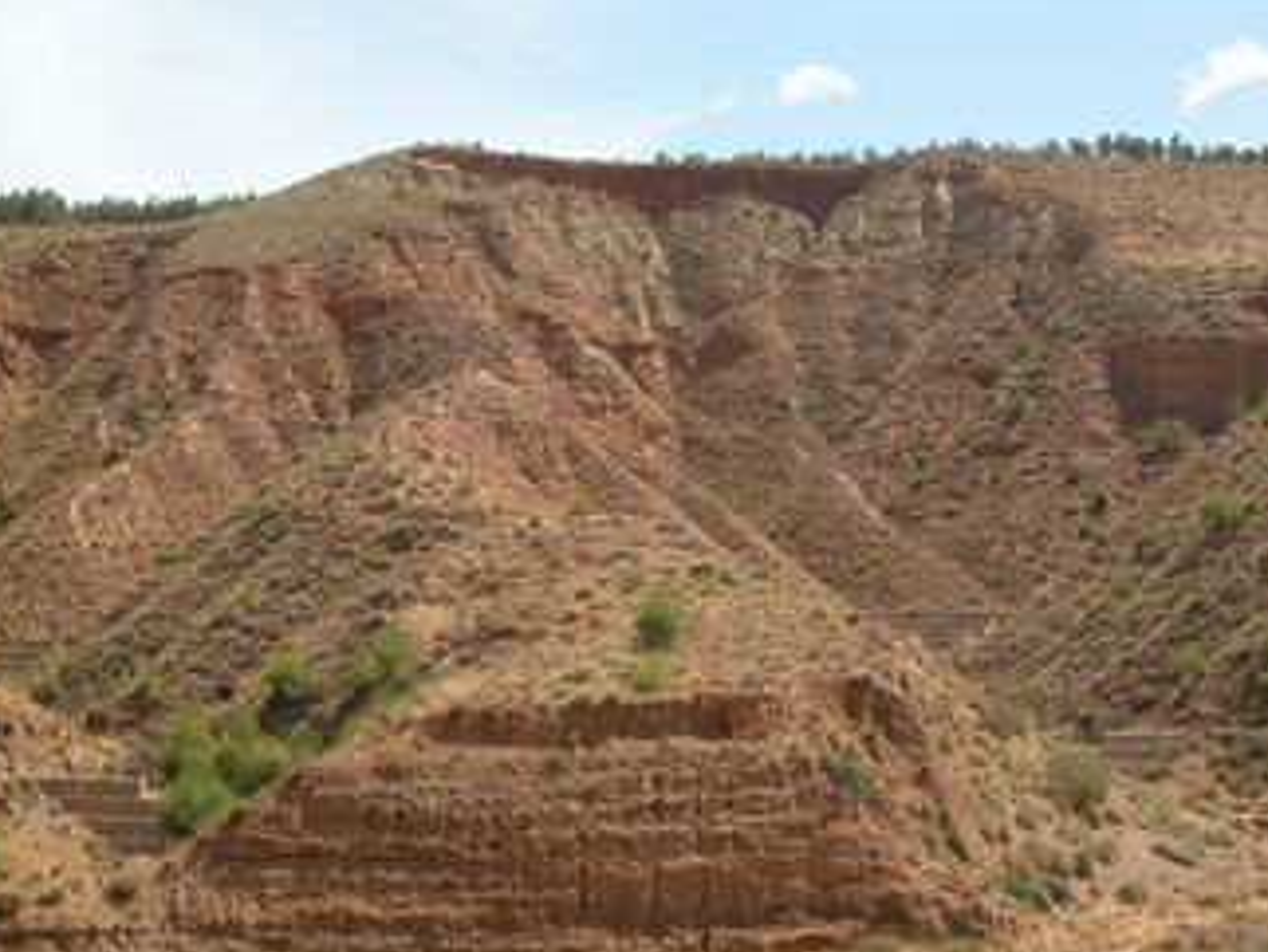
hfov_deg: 25.3
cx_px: 732
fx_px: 2823
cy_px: 507
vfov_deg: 19.2
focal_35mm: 77
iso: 100
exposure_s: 1/294
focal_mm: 15.7
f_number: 6.4
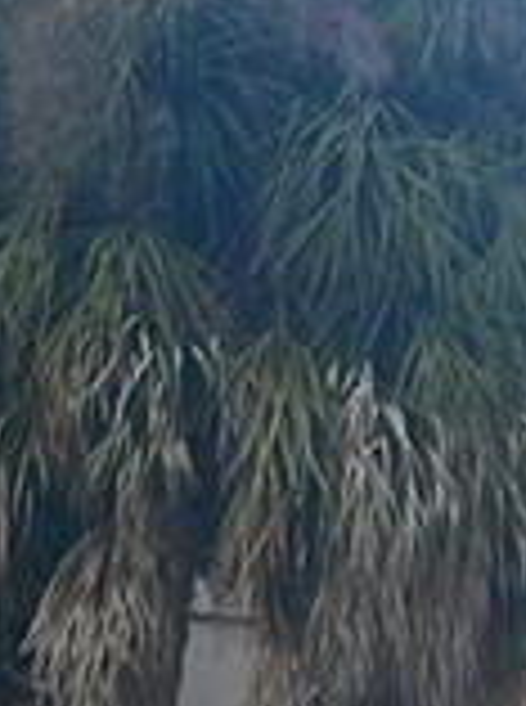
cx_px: 1142
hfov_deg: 4.0
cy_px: 2505
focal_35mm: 368
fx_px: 7486
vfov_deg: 5.0
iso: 64
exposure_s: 1/1916
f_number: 1.78
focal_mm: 6.86
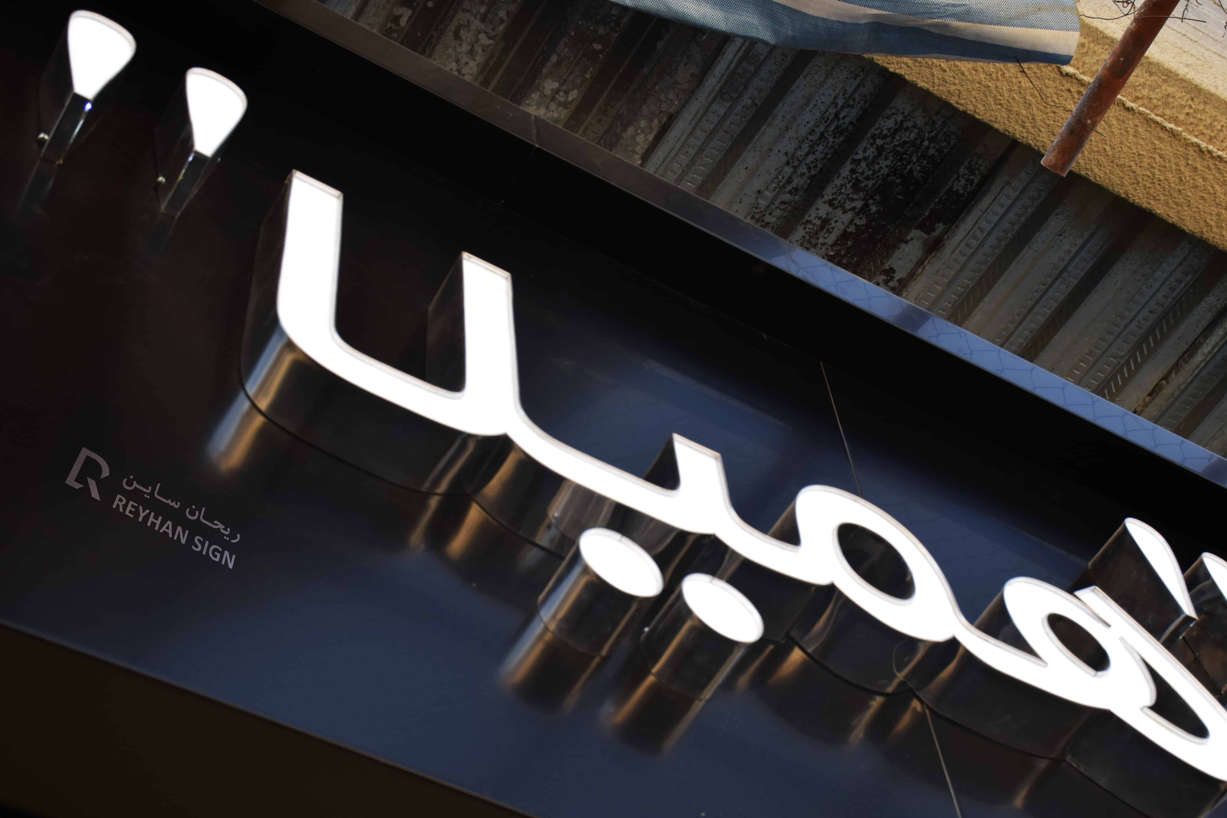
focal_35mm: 59
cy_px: 427
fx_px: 1996
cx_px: 651
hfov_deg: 34.2
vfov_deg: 23.2
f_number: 7.1
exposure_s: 1/200
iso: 400
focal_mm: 35
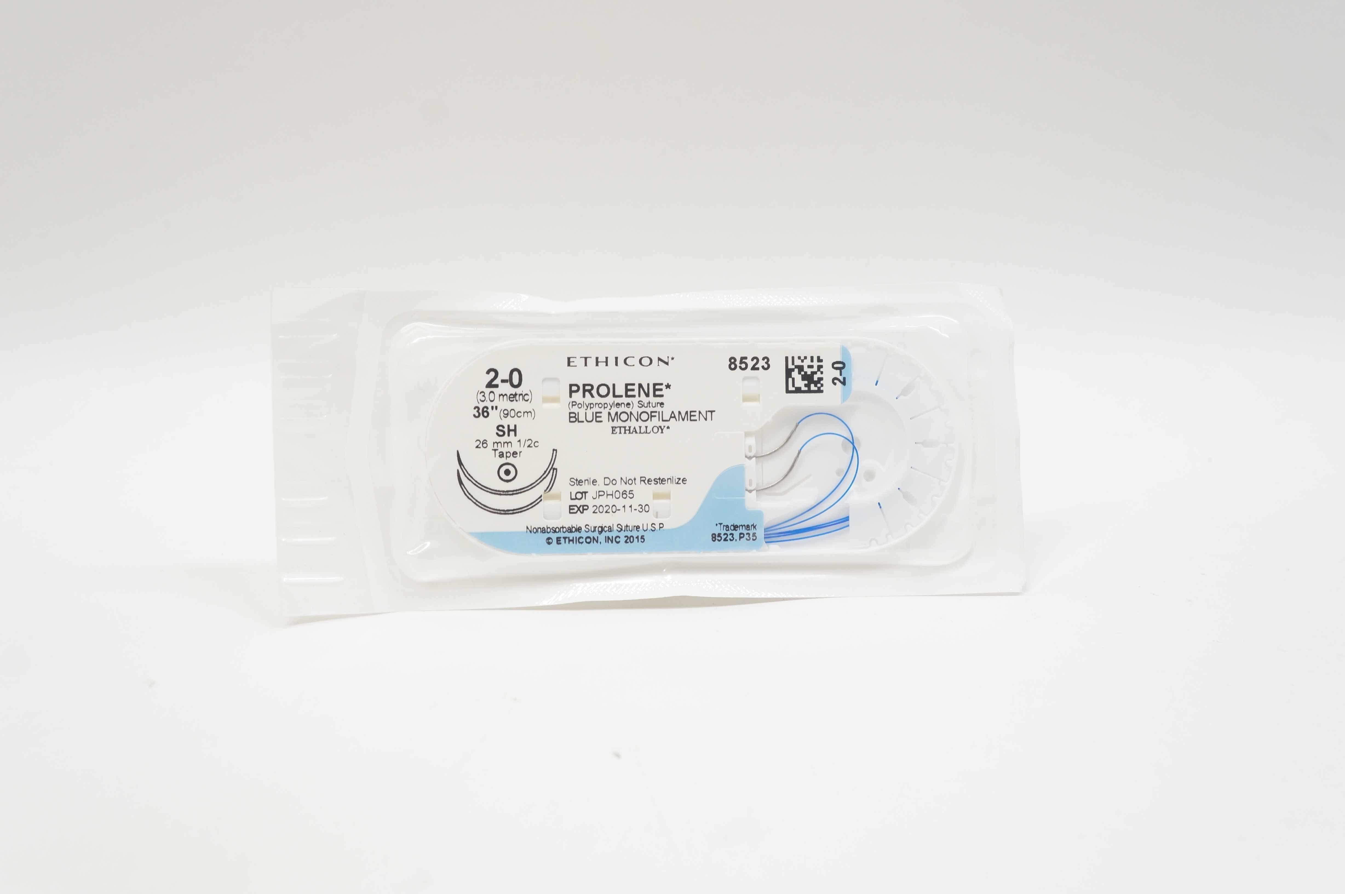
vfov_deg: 29.8
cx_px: 672
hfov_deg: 43.6
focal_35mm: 45
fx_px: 1679
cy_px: 447
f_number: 7.1
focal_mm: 30
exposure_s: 1/40
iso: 400
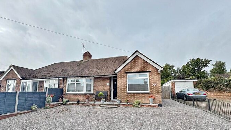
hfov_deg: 99.3
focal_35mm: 16
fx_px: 98
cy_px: 82
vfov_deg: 65.9
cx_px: 119
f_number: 2.2
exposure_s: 1/652
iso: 40
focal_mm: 2.22
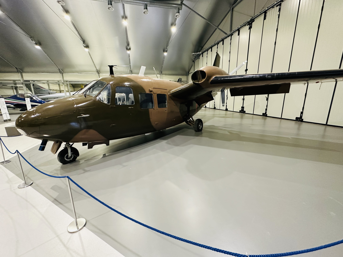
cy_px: 128
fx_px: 139
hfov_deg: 102.1
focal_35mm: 14
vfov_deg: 85.7
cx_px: 172
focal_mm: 2.22
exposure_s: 1/50
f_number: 2.2
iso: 400
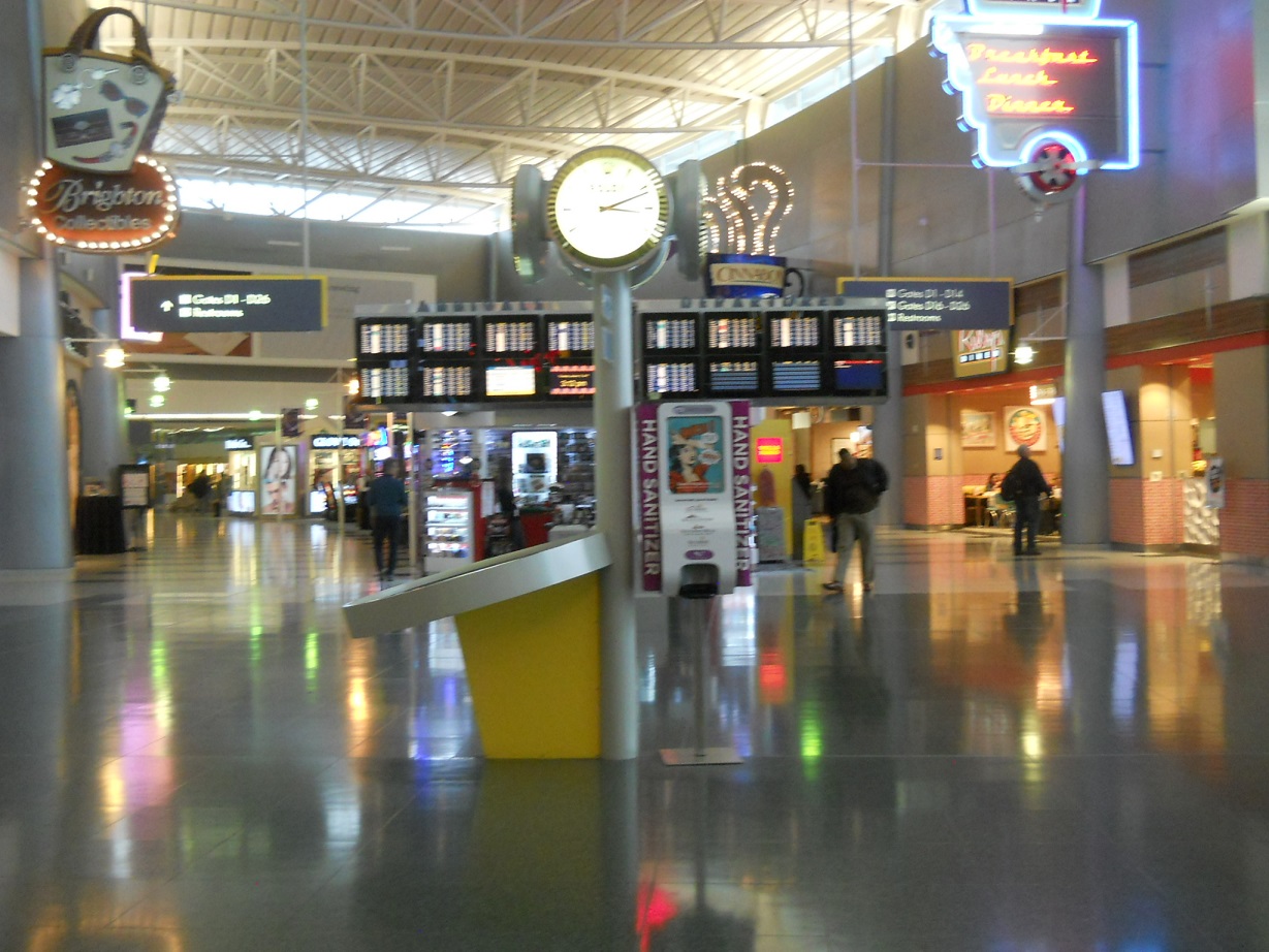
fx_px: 1503
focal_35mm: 41
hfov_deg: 45.8
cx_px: 634
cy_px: 476
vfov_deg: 35.1
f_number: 3.1
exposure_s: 1/40
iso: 400
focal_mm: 6.72
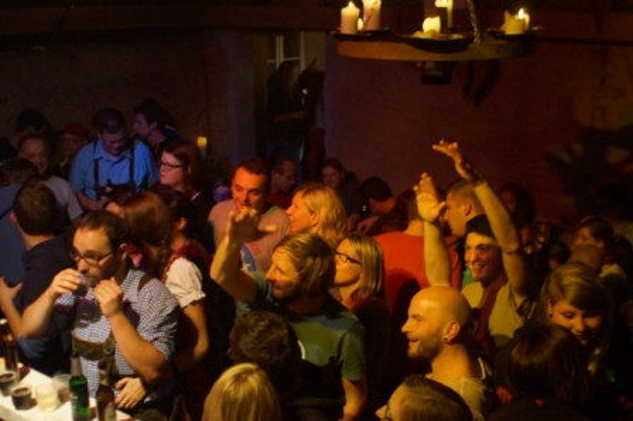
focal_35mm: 42
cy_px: 210
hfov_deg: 46.4
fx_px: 738
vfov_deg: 31.8
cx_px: 316
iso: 3200
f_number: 3.5
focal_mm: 28
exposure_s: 1/100
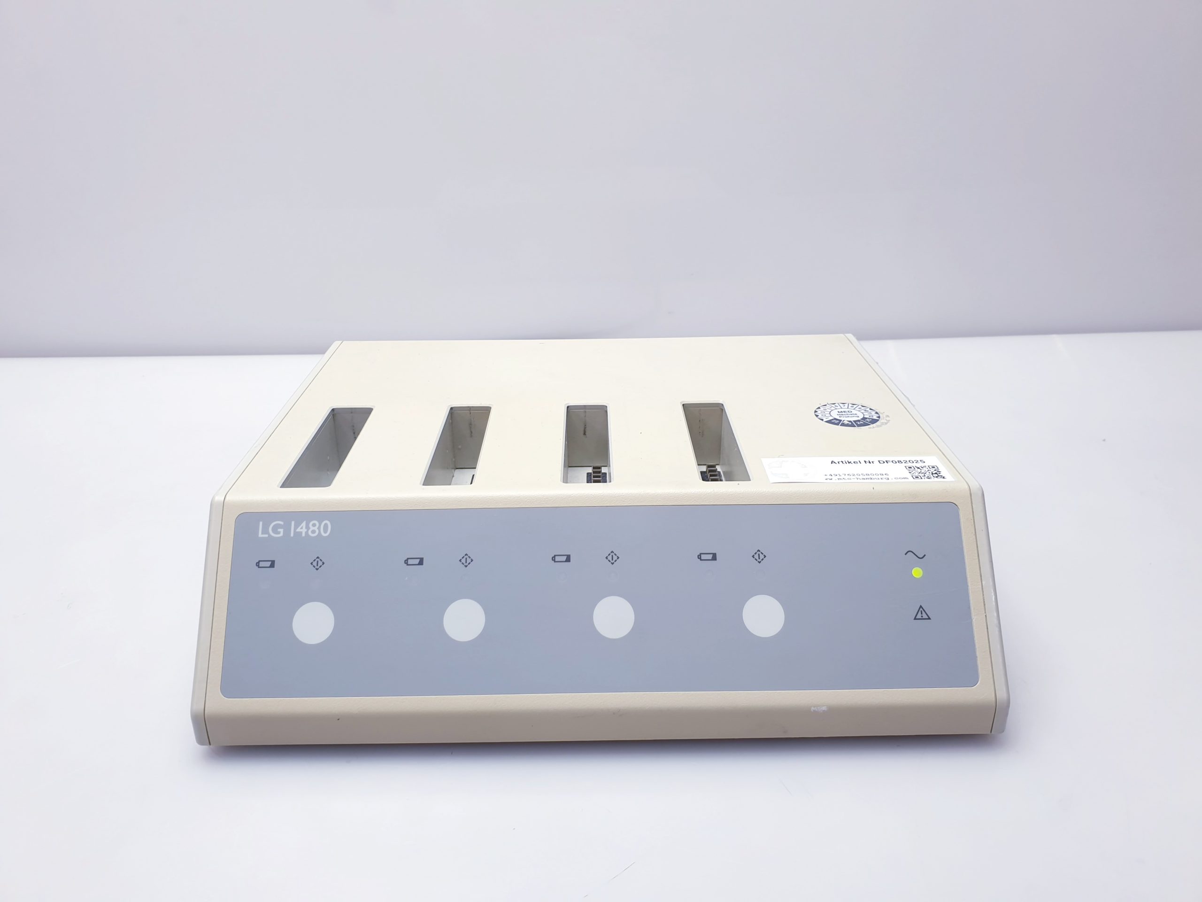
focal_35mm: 26
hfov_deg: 67.3
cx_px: 601
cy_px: 451
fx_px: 903
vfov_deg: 53.1
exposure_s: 1/50
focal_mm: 4.3
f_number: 2.4
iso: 50
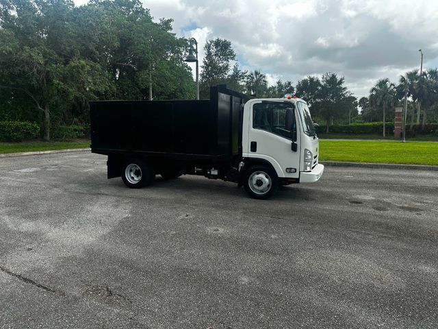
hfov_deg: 71.6
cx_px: 219
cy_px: 164
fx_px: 304
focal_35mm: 24
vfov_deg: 56.8
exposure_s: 1/1562
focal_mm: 6.86
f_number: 1.78
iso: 80
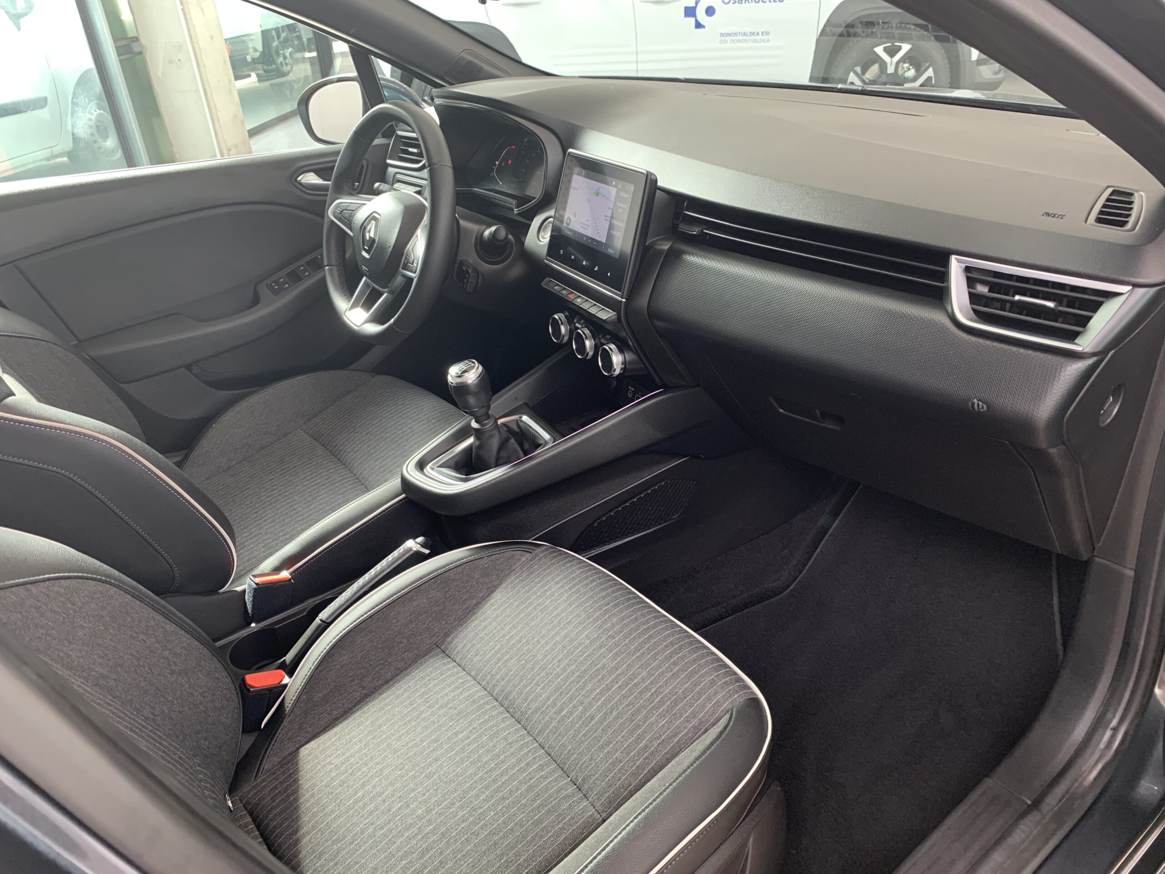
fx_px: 875
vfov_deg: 53.1
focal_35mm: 26
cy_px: 437
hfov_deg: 67.3
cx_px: 582
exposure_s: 1/60
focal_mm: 4.25
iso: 125
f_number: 1.8
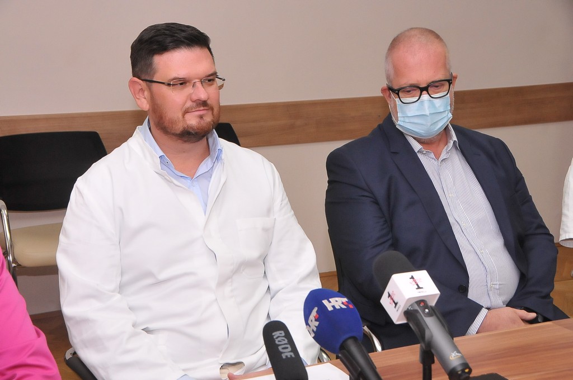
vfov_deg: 21.5
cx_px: 286
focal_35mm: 63
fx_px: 1001
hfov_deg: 31.9
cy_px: 190
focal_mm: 42
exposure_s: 1/60
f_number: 9
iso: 2000
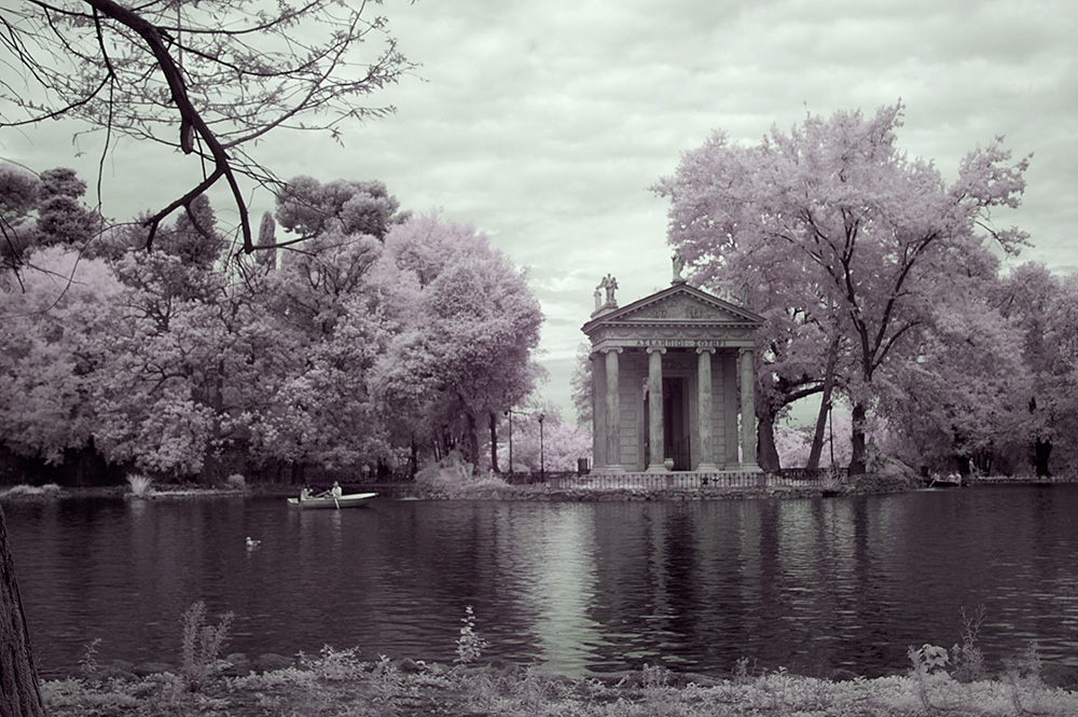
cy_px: 358
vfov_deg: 33.0
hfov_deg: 48.0
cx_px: 539
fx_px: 1212
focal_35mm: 40
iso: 320
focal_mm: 27
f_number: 13
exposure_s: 1/60
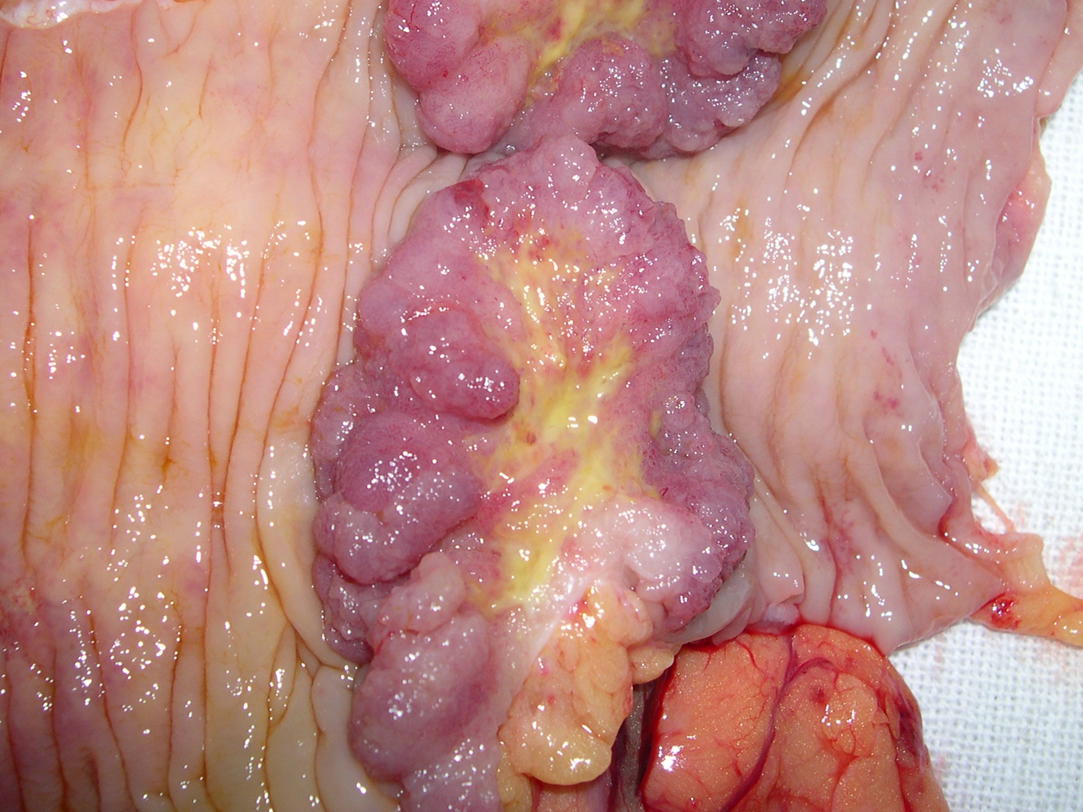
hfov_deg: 36.2
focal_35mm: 53
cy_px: 285
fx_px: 1658
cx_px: 550
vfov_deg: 27.4
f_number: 7.6
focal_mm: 8
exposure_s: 1/60
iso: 100
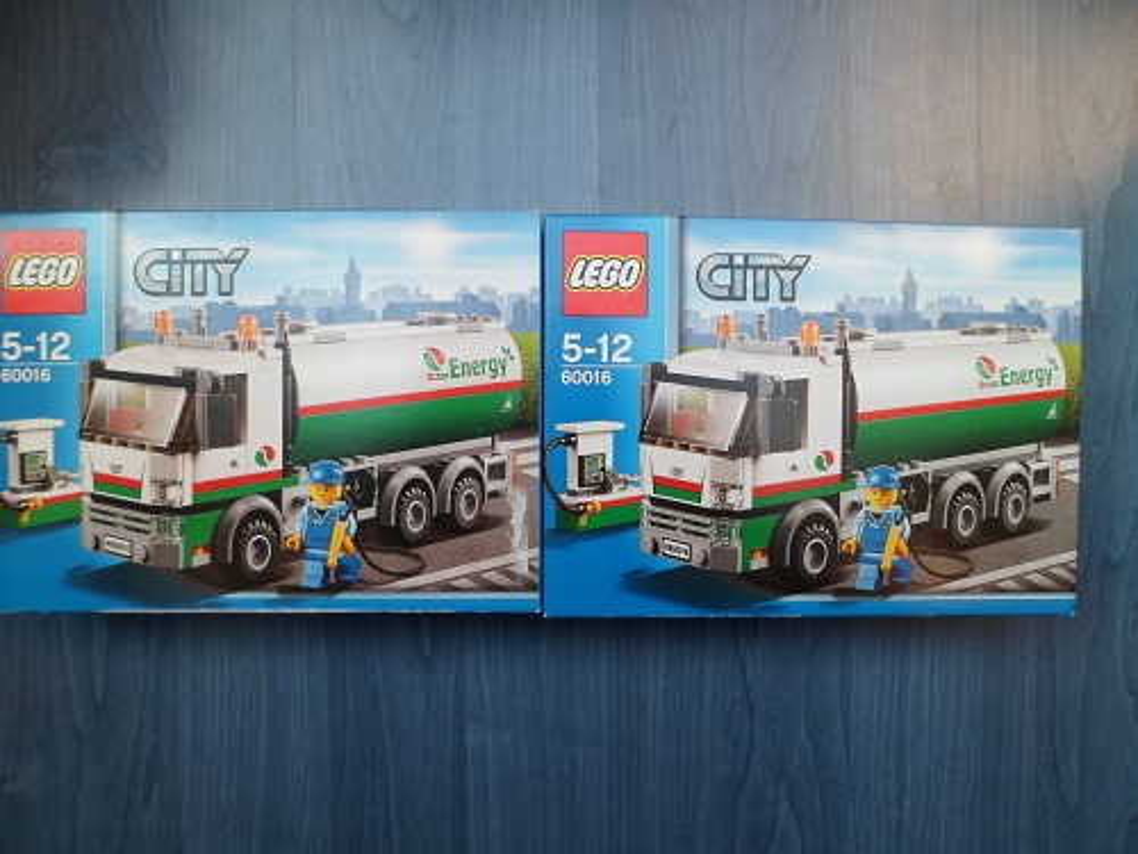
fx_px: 855
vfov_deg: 53.1
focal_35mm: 26
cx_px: 569
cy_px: 427
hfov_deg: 67.3
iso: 80
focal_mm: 4.9
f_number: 3.3
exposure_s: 1/60
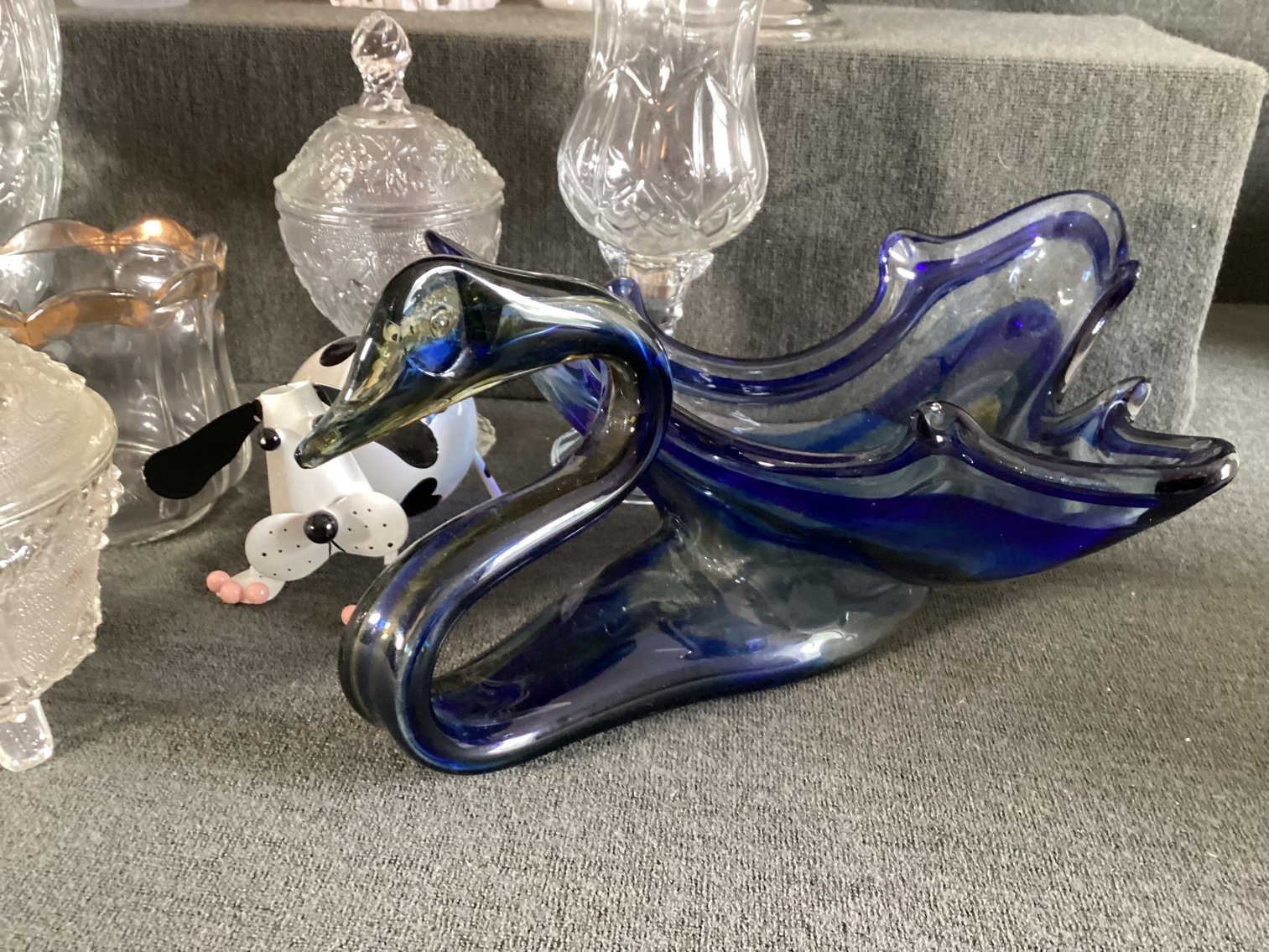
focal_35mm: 31
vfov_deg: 45.4
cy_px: 476
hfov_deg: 58.3
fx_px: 1137
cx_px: 634
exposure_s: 1/30
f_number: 2.4
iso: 400
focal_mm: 3.3
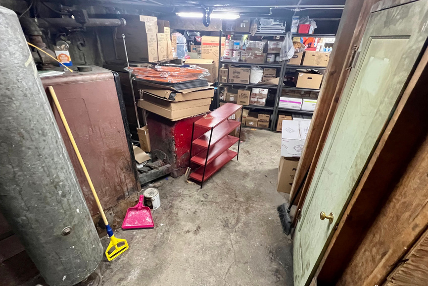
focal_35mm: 16
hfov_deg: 96.7
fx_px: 190
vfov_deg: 73.7
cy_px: 150
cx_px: 214
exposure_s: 1/60
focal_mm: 1.57
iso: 800
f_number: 1.8
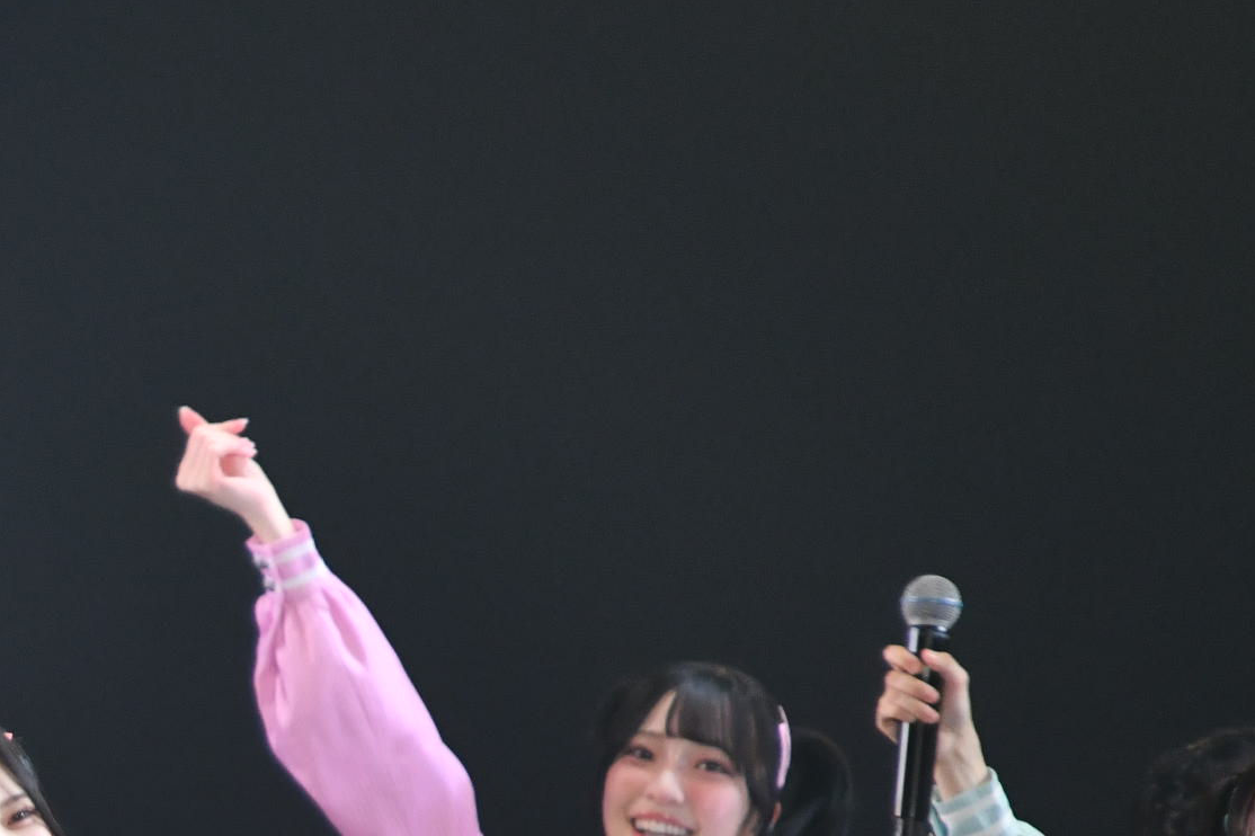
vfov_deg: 0.6
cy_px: 1115
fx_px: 77504
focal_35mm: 2224
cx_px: -884
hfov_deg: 0.9
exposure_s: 1/400
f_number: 6.3
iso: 1250
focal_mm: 600
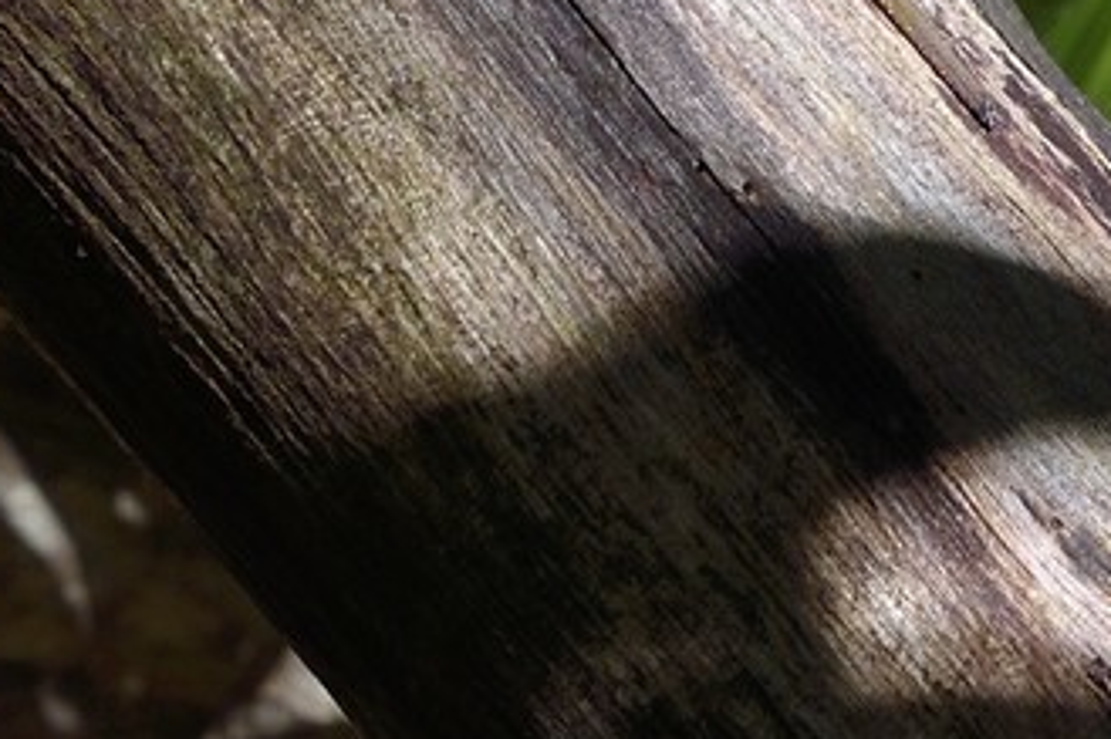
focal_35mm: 175
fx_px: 5398
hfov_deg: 11.5
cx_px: 1303
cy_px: -945
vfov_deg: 7.4
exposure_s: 1/250
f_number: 10
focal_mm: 36
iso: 400
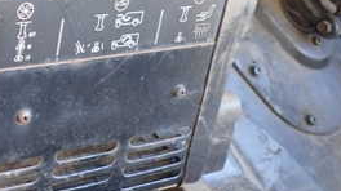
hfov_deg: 30.1
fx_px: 560
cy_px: -39
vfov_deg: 18.4
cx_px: -41
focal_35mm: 62
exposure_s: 1/40
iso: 200
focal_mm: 4.5
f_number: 2
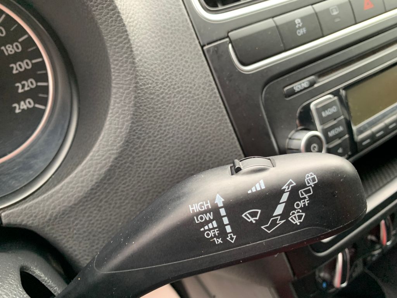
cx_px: 198
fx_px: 298
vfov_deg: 53.1
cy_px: 149
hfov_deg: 67.3
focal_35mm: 26
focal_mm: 4.25
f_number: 1.8
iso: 250
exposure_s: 1/60
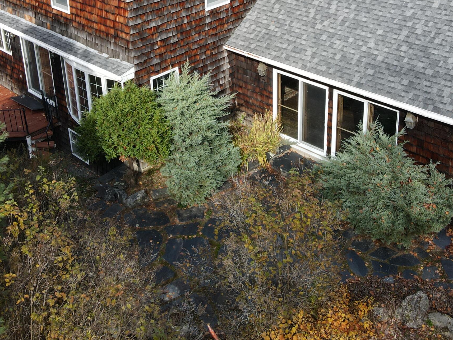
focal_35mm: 42
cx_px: 221
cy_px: 45
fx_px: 550
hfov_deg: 44.8
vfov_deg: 32.9
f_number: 2.8
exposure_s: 1/250
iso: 100
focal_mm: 4.5
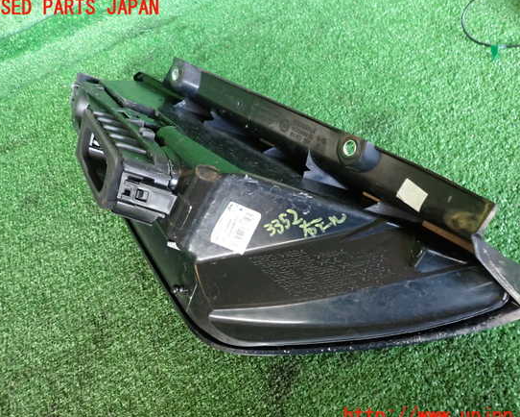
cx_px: 272
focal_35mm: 27
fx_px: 416
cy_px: 212
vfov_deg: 53.2
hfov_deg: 64.0
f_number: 2
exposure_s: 1/30
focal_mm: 4.5
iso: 400
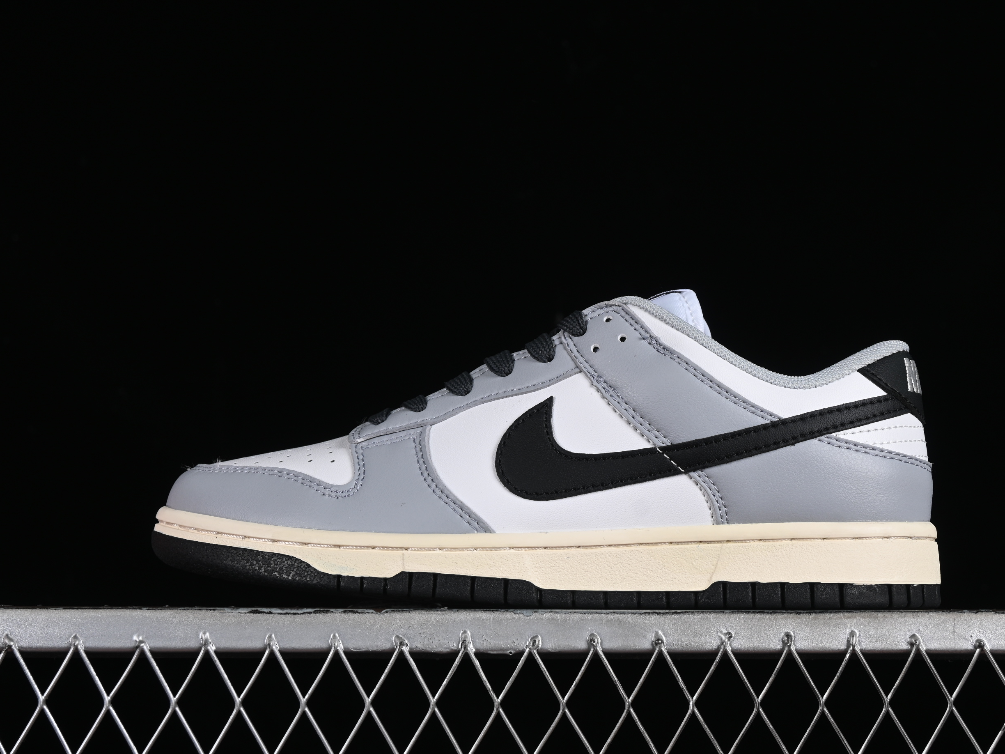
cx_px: 560
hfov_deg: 23.8
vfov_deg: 18.0
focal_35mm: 82
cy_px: 374
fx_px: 2381
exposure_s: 1/80
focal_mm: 50
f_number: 8
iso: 160
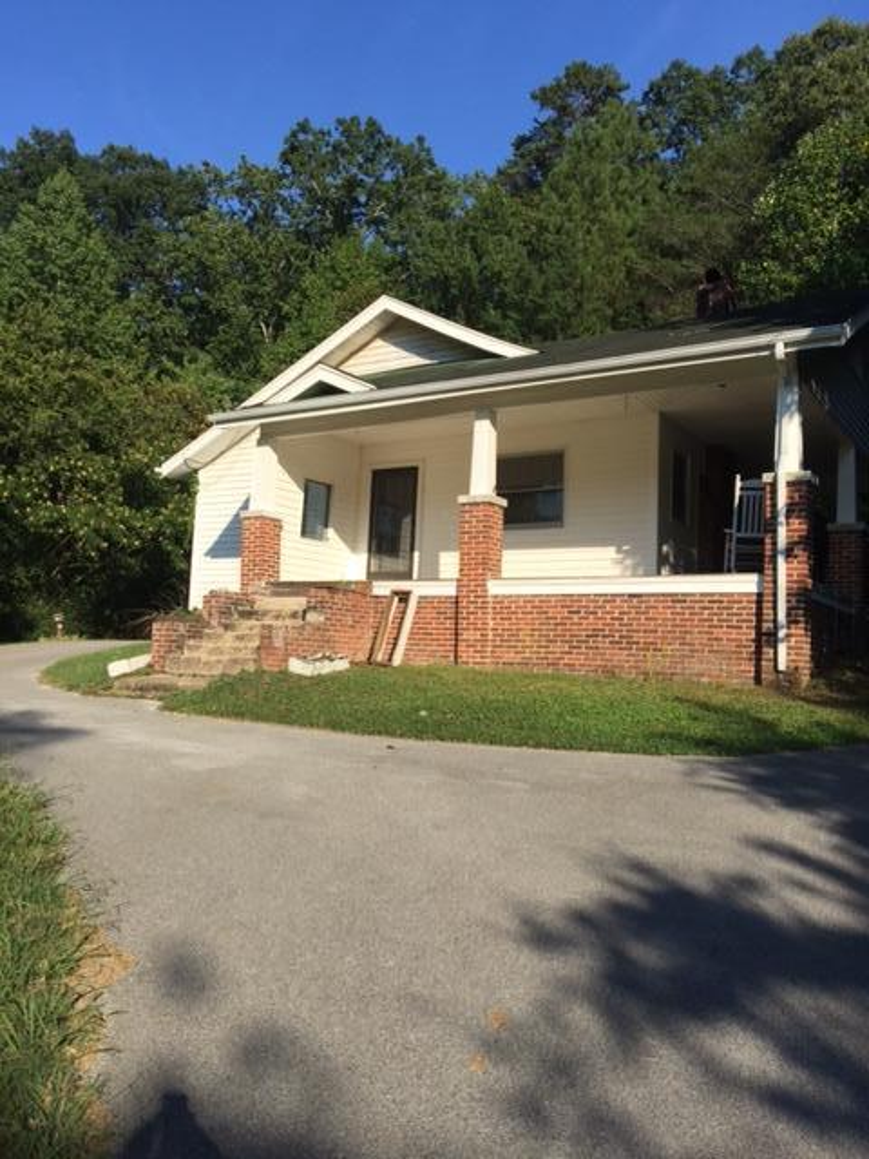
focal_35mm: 29
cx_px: 434
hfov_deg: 48.2
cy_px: 580
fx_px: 971
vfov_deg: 61.7
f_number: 2.2
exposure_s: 1/1883
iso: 32
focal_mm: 4.15
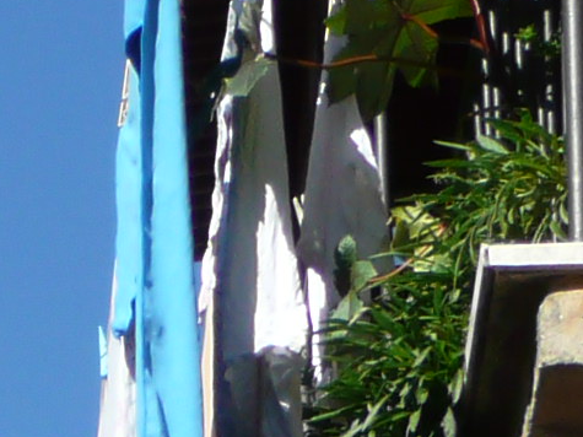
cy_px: 1209
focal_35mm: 498
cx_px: -296
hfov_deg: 4.0
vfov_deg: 2.9
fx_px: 8385
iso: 100
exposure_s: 1/500
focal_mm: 13.7
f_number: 4.7
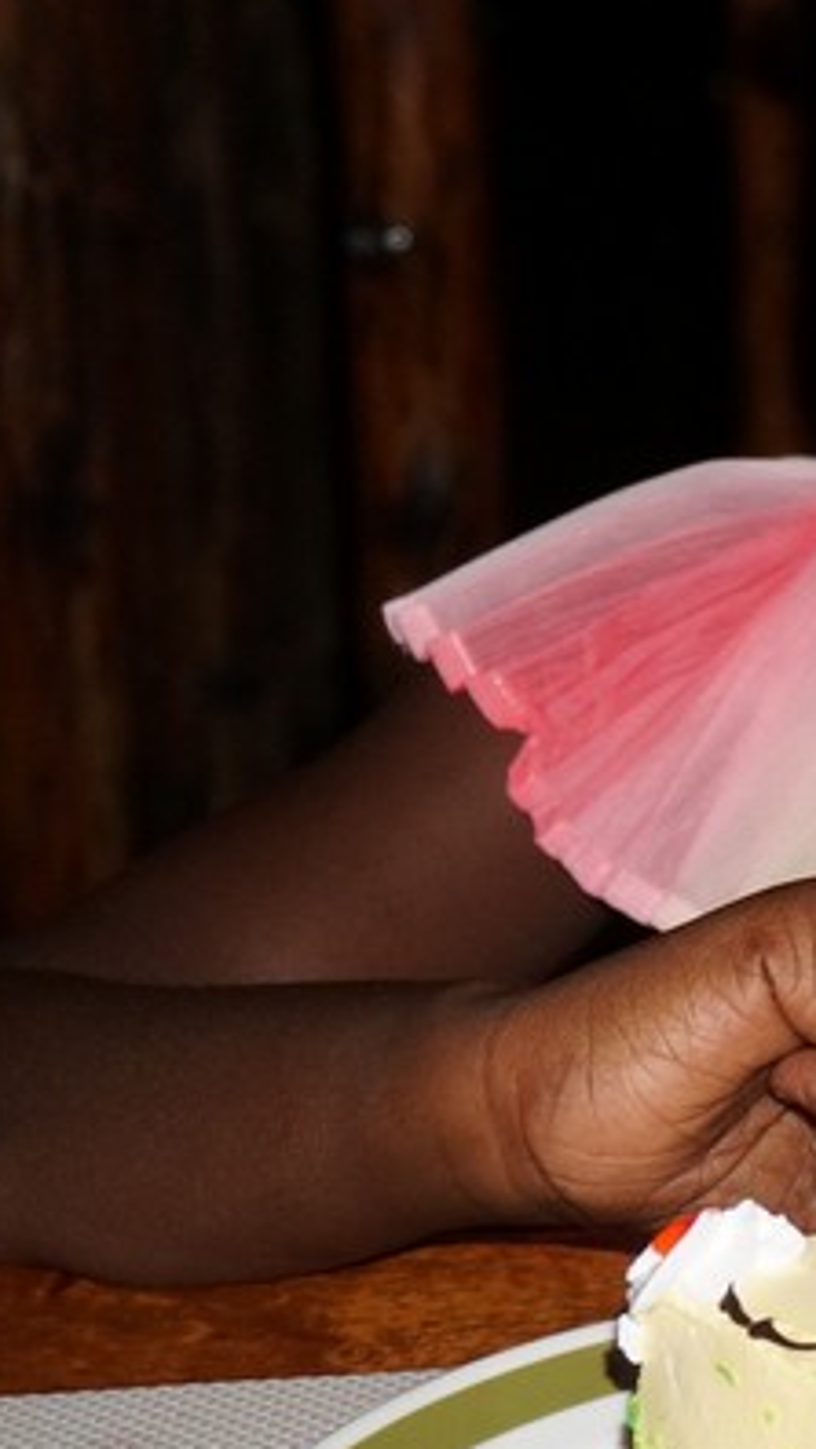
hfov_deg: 9.4
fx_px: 4766
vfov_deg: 17.2
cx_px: 1390
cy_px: 421
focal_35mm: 124
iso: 800
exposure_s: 1/60
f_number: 4.5
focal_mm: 26
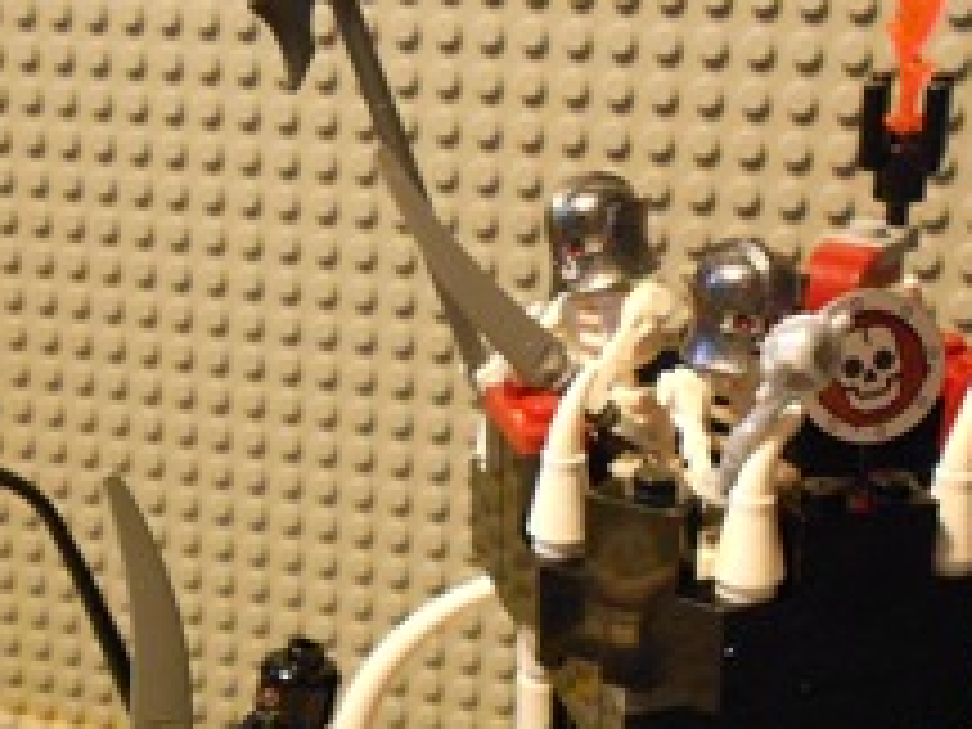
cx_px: 495
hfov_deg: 35.5
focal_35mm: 54
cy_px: 634
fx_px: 1516
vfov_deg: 26.3
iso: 400
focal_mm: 4.6
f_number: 3.2
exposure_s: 1/20
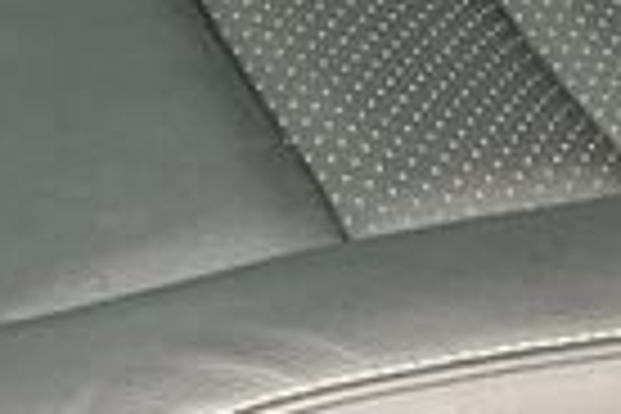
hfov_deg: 10.1
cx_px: 738
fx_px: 3450
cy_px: -882
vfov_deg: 6.2
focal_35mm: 200
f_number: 1.6
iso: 125
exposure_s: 1/67
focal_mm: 5.1
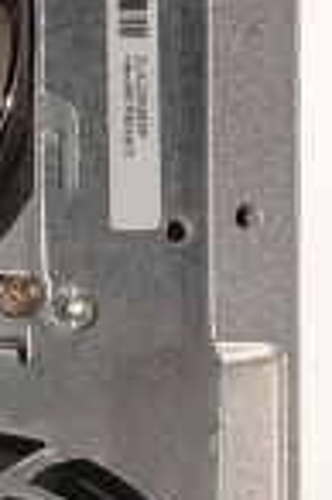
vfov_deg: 6.5
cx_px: -243
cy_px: 1021
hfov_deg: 4.4
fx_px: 4270
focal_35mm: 308
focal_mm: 50
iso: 320
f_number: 16
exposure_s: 1/125
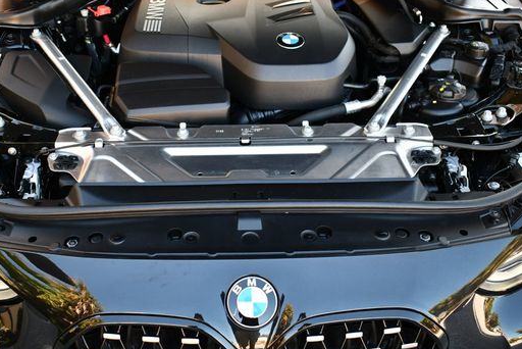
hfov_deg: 43.5
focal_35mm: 45
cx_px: 241
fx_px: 653
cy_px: 135
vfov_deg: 29.8
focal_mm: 18
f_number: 3.5
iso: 560
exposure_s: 1/250
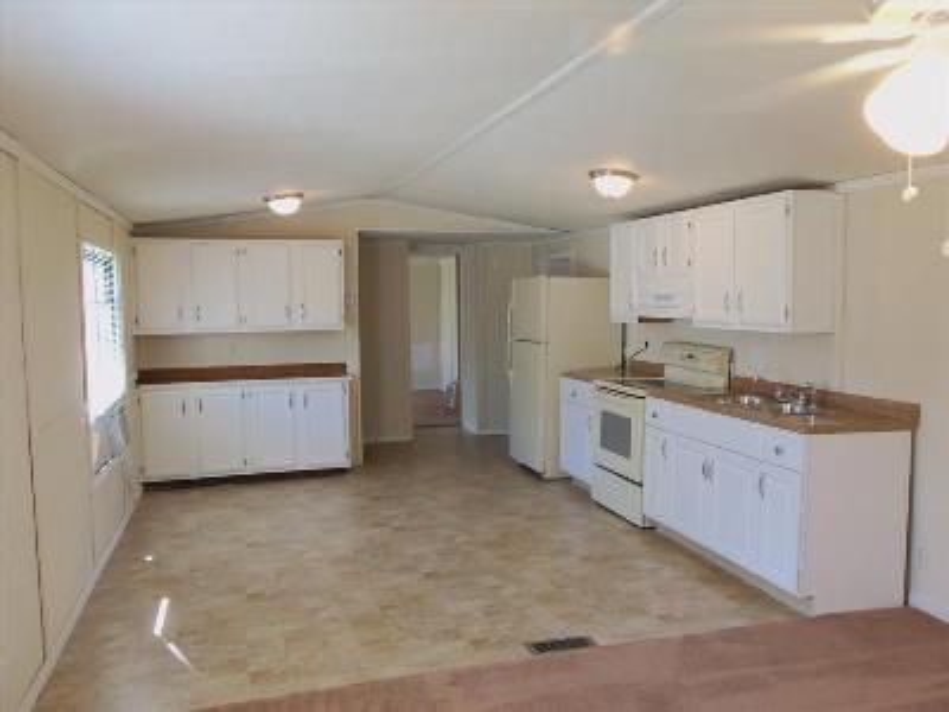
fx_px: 768
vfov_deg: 49.7
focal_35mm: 28
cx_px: 474
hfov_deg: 63.4
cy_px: 356
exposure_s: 1/60
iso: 250
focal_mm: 5.1
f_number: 3.3
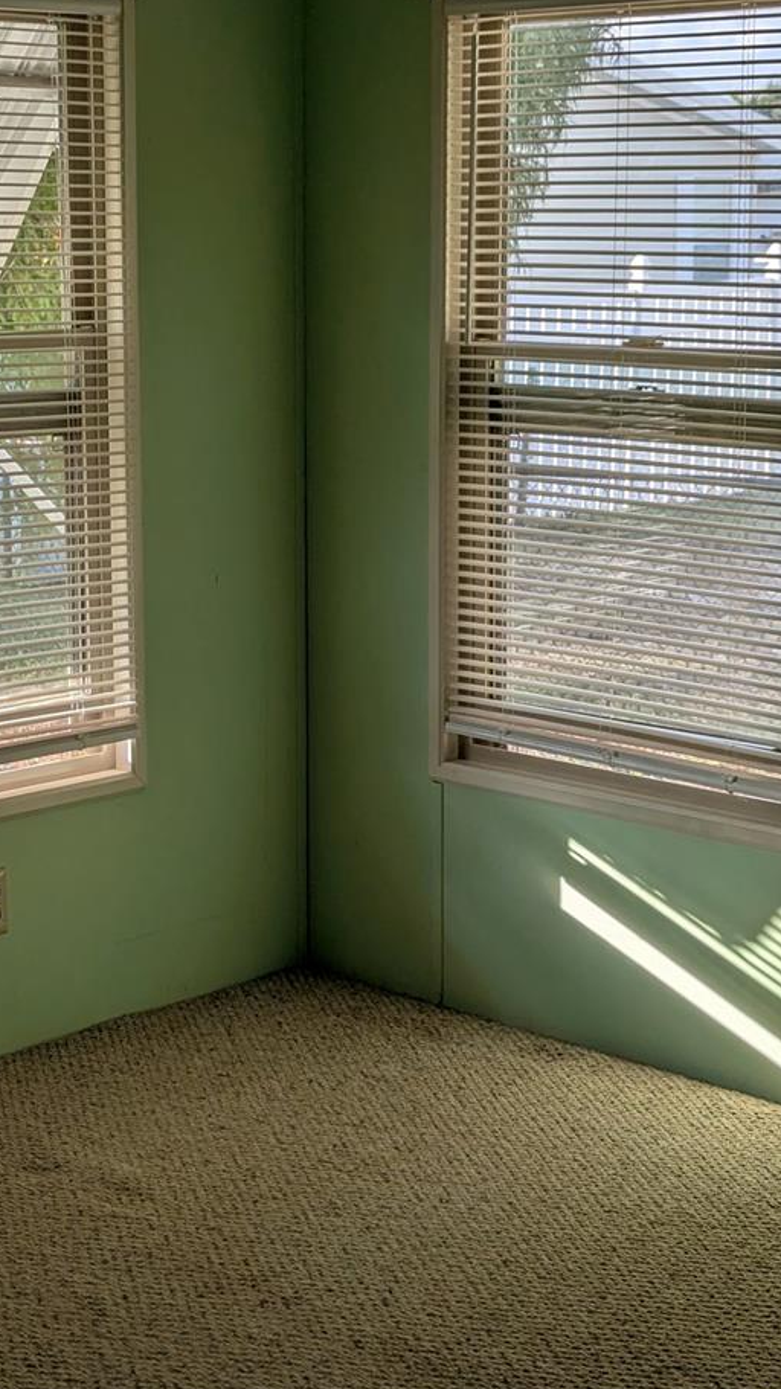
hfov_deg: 17.4
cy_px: 637
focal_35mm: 69
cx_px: 263
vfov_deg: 30.6
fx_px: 2542
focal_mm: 6.81
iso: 44
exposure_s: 1/447
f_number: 1.85
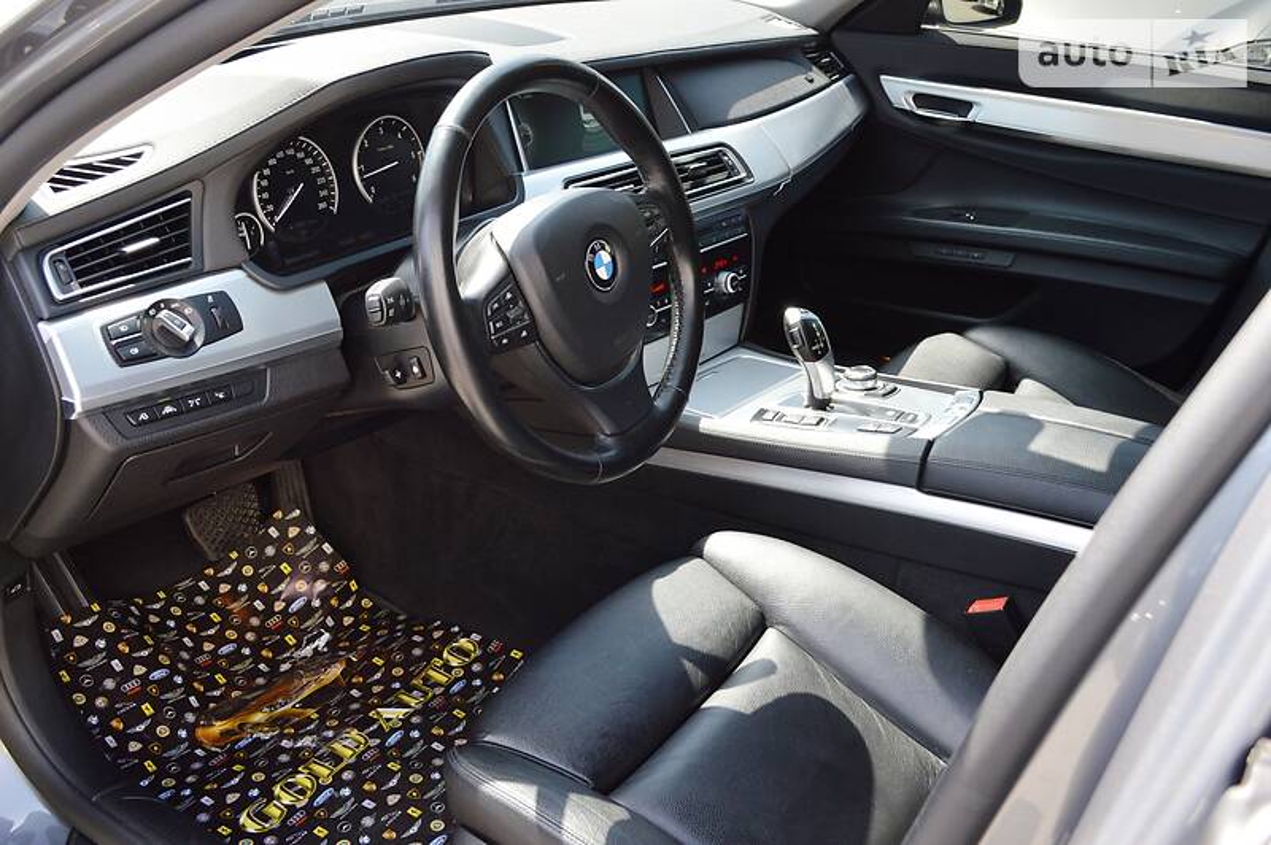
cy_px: 422
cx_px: 636
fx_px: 1164
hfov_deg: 57.3
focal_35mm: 33
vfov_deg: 39.9
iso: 360
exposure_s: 1/125
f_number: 5.6
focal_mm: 22
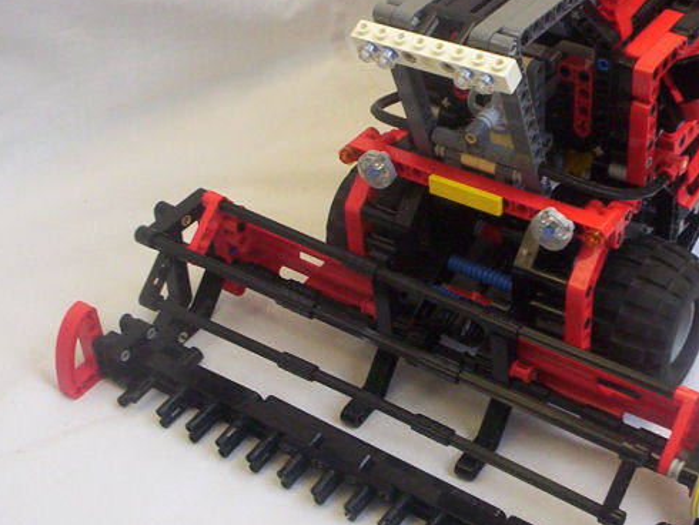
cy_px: 250
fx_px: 1253
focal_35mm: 62
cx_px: 516
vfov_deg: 23.7
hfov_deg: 30.7
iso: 100
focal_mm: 4.99
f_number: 4.5
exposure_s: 1/82.5
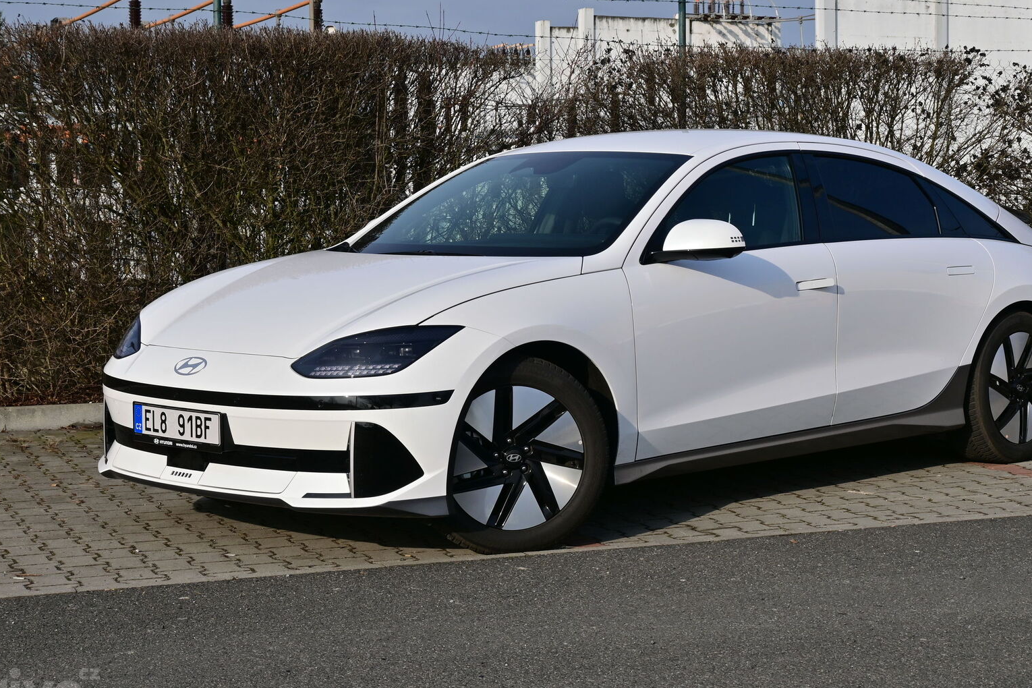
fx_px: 1996
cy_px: 296
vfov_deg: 19.5
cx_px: 573
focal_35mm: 70
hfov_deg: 29.0
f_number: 10
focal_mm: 37
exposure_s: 1/400
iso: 100
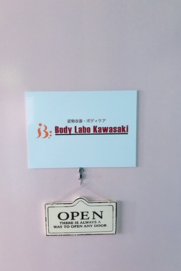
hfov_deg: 43.6
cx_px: 82
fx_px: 226
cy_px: 138
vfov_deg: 61.9
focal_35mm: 30
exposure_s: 1/14
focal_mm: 3.99
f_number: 1.8
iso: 100
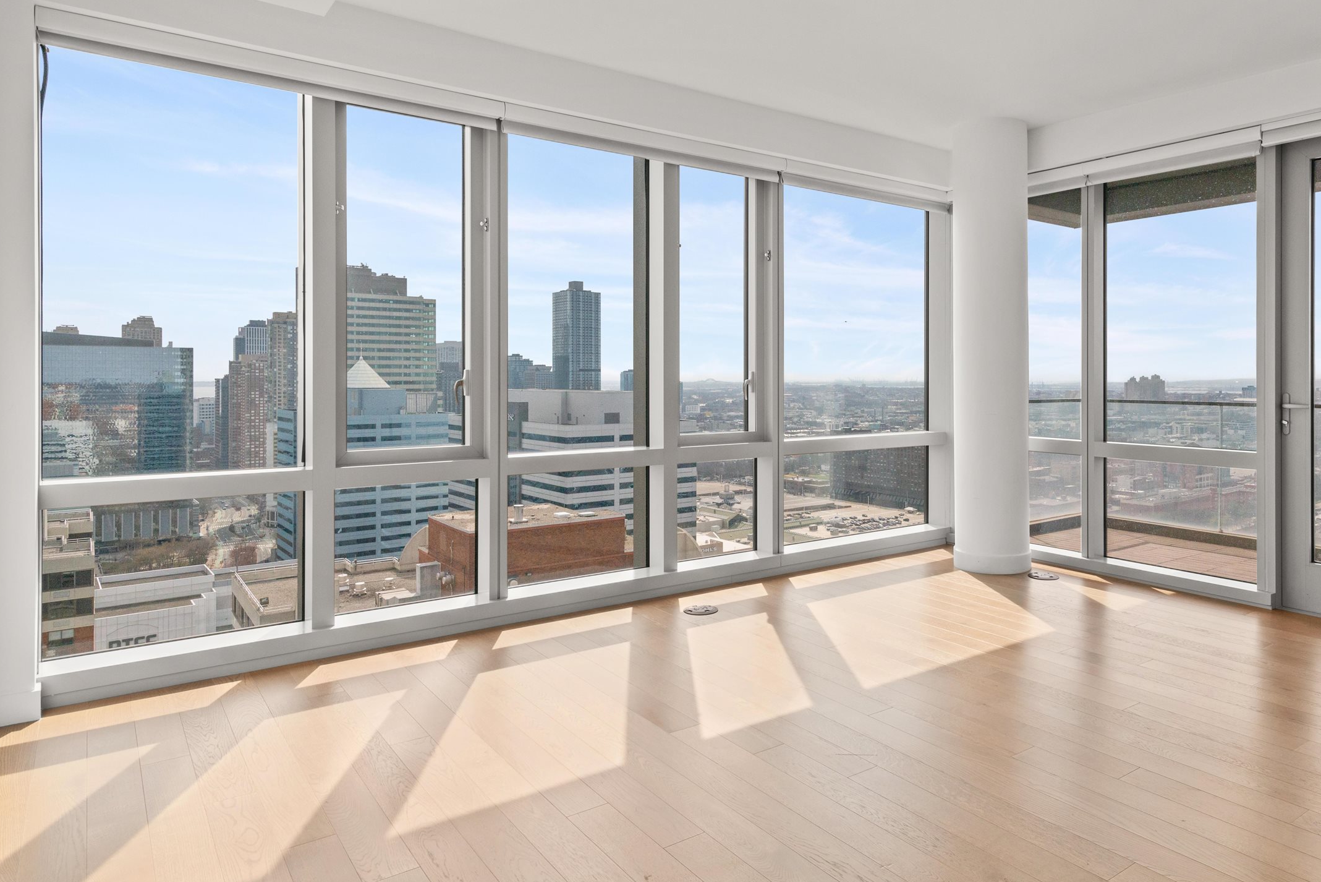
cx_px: 762
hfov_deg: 75.6
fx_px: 844
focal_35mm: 23
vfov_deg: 54.8
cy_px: 361
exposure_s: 1/320
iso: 400
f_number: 8
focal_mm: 16
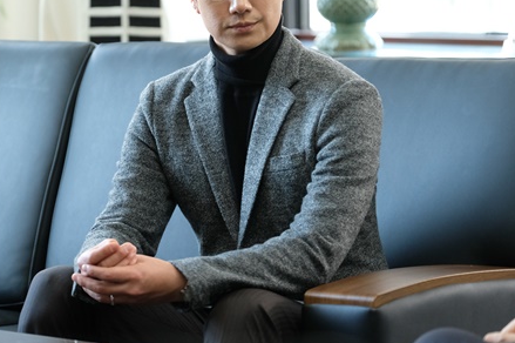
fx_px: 2659
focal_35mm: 186
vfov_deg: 7.4
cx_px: 203
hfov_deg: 11.1
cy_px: 116
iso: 1600
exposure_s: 1/125
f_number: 2.8
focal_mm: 90.6
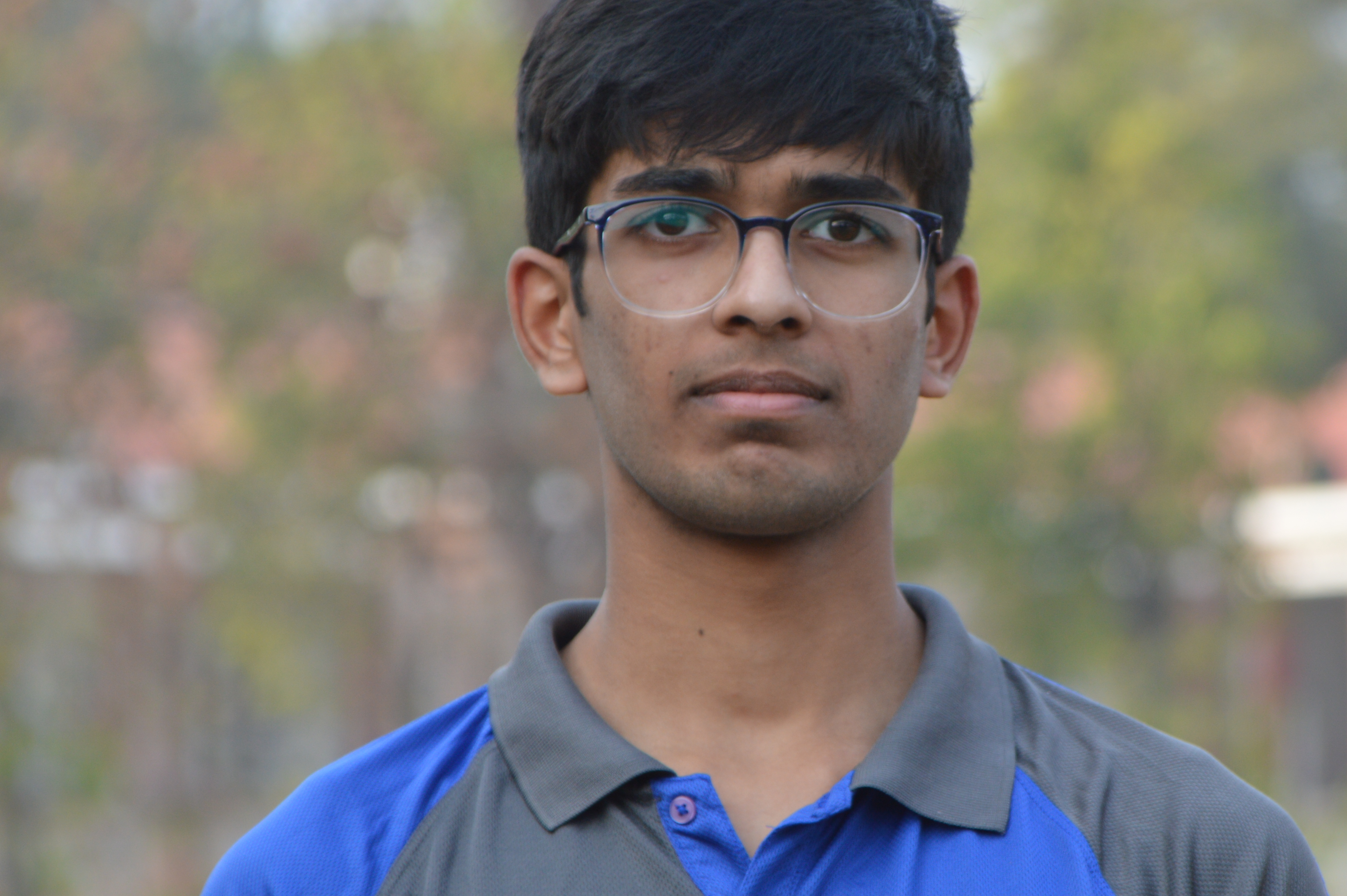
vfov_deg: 3.8
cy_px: 514
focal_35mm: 358
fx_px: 13384
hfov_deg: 5.8
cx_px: 785
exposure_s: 1/160
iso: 200
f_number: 7.1
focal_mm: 160
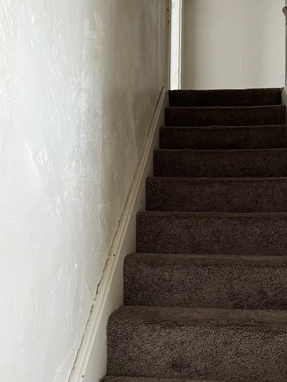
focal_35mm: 36
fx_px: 398
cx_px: 192
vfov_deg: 51.3
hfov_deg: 39.2
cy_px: 211
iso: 640
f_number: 1.6
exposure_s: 1/40
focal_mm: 5.1
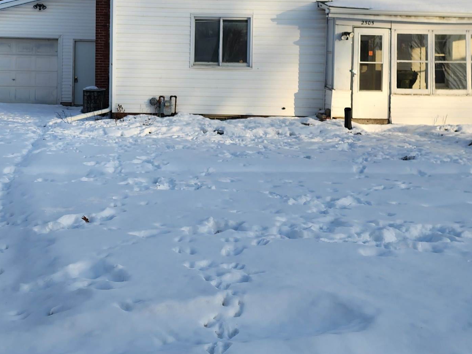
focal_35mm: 51
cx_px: 135
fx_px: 695
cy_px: 74
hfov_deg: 36.8
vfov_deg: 28.0
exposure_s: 1/389
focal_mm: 6.4
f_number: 1.8
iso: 12
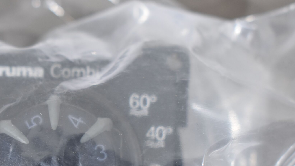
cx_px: 68
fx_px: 867
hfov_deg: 19.2
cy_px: 153
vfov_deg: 10.9
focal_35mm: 111
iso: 800
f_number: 5.6
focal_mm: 45
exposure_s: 1/60
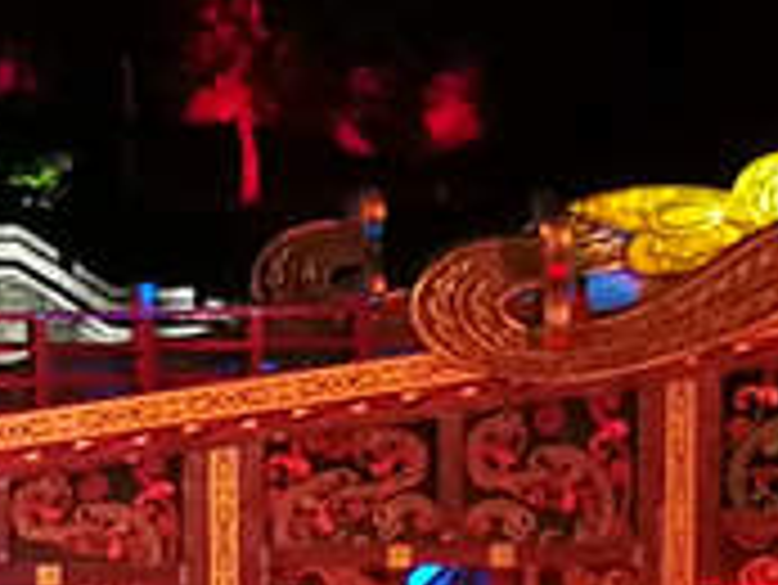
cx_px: -558
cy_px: 358
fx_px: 4206
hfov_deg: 10.1
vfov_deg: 7.9
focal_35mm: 187
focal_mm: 3.95
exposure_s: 1/20
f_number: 2.2
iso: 500
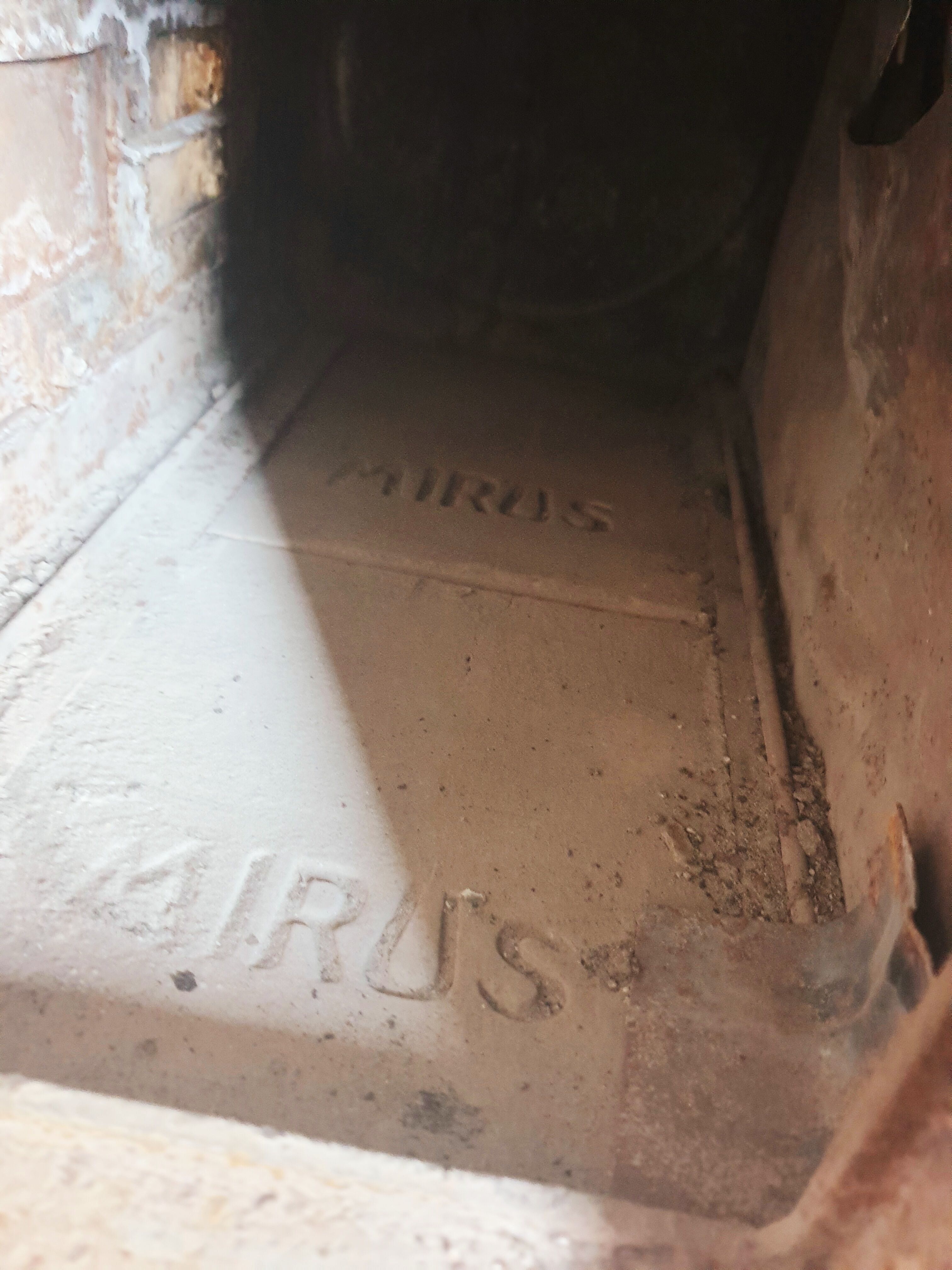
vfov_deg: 67.3
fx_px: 953
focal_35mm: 26
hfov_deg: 53.1
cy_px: 635
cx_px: 476
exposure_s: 1/10
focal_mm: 4.3
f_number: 1.5
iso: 400
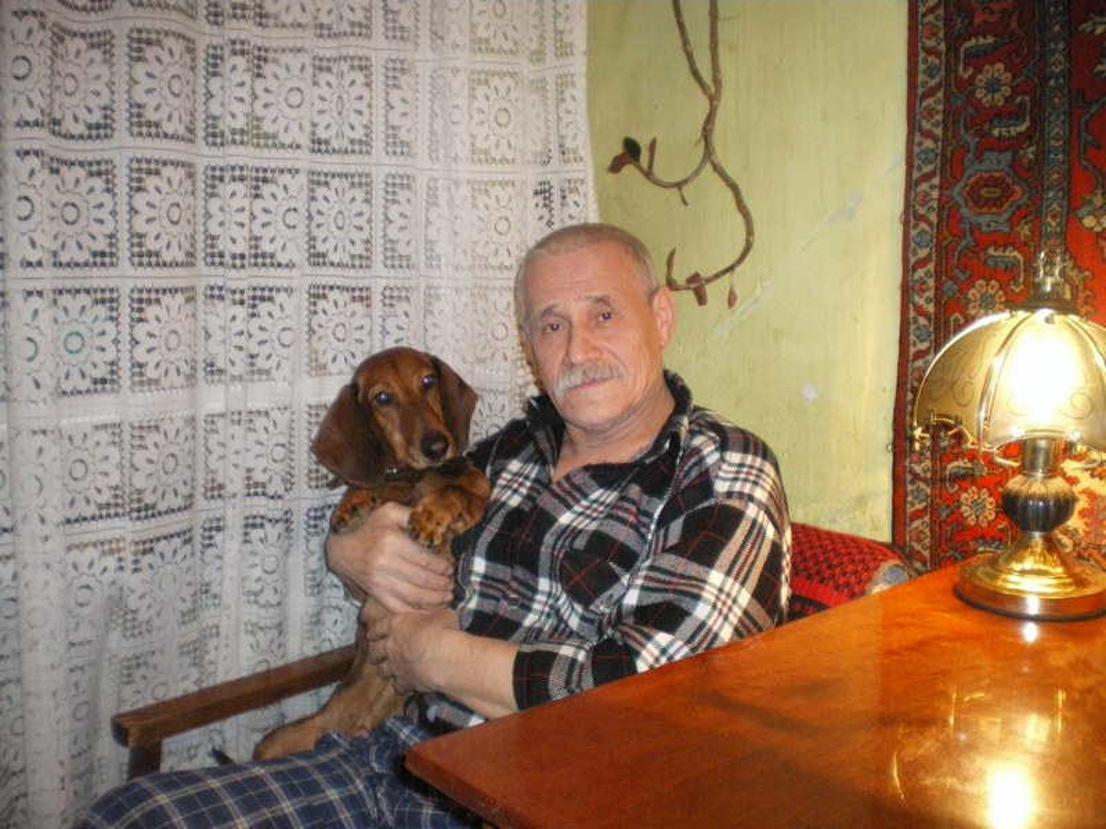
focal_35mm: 36
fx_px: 1150
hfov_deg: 51.4
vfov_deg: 39.7
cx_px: 553
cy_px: 414
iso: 800
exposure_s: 1/50
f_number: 3.1
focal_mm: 6.3
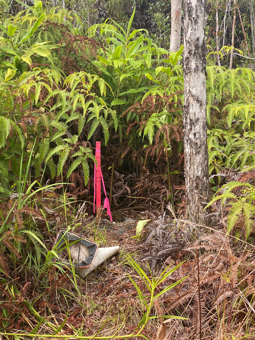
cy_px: 170
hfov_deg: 28.0
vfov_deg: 36.8
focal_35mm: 52
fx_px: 511
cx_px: 128
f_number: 2
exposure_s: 1/199
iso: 20
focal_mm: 6
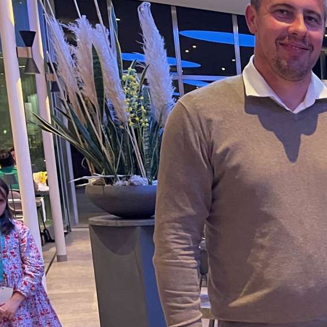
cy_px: 332
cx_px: 531
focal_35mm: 78
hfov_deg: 18.7
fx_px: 834
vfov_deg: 21.4
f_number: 1.6
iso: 500
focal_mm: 4.2
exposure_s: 1/42
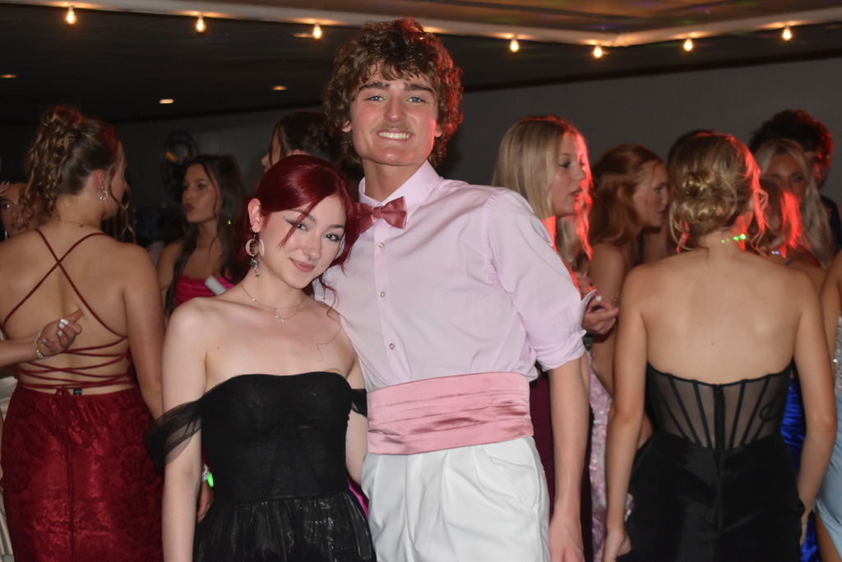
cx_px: 421
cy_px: 281
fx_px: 1614
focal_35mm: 69
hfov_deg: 29.2
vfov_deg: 19.7
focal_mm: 46
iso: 1600
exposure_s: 1/60
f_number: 5.3
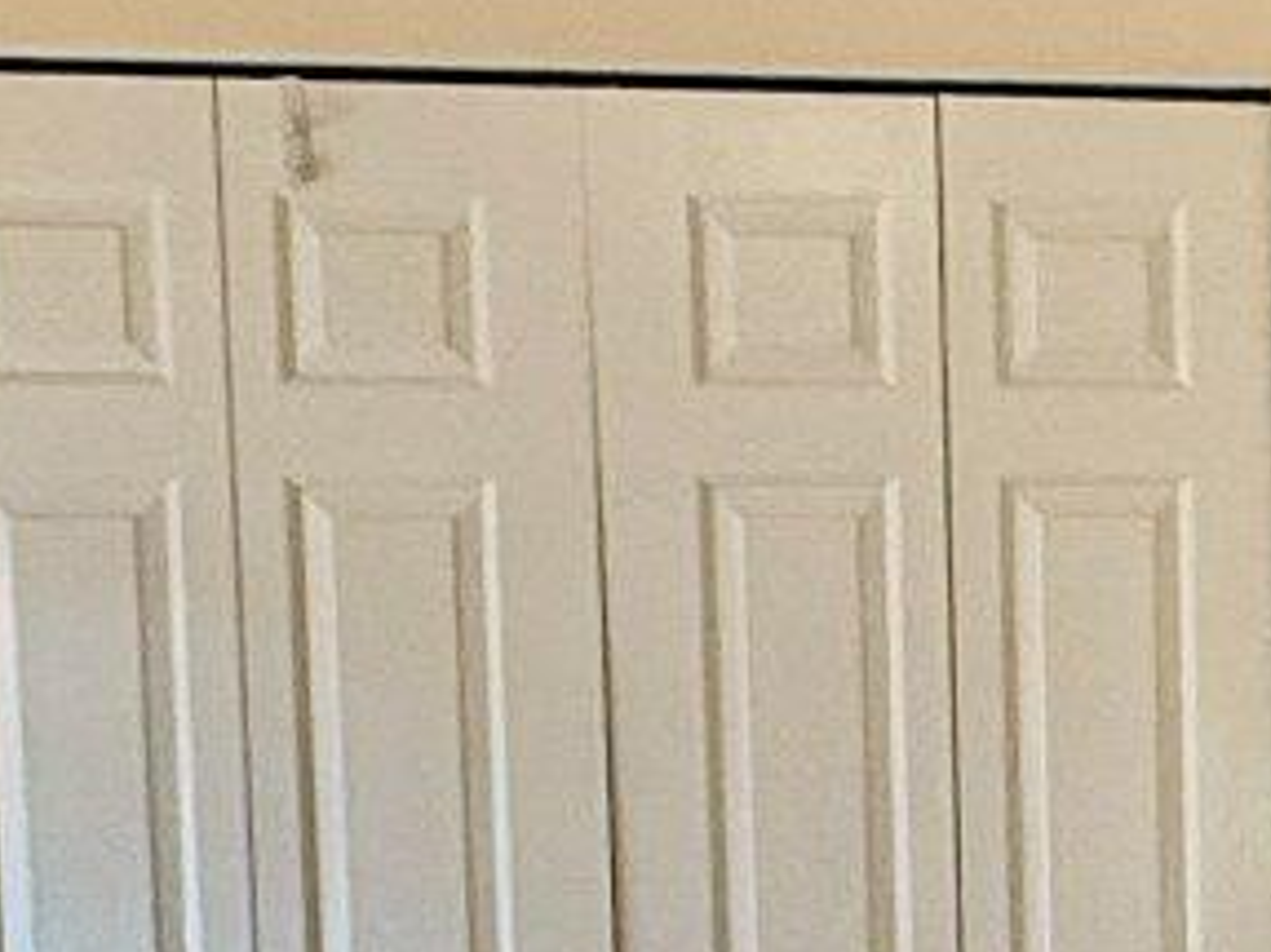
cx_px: 1661
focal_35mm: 100
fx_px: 3670
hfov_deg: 18.3
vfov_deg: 14.4
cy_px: 1076
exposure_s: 1/60
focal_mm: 2.22
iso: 250
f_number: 2.2
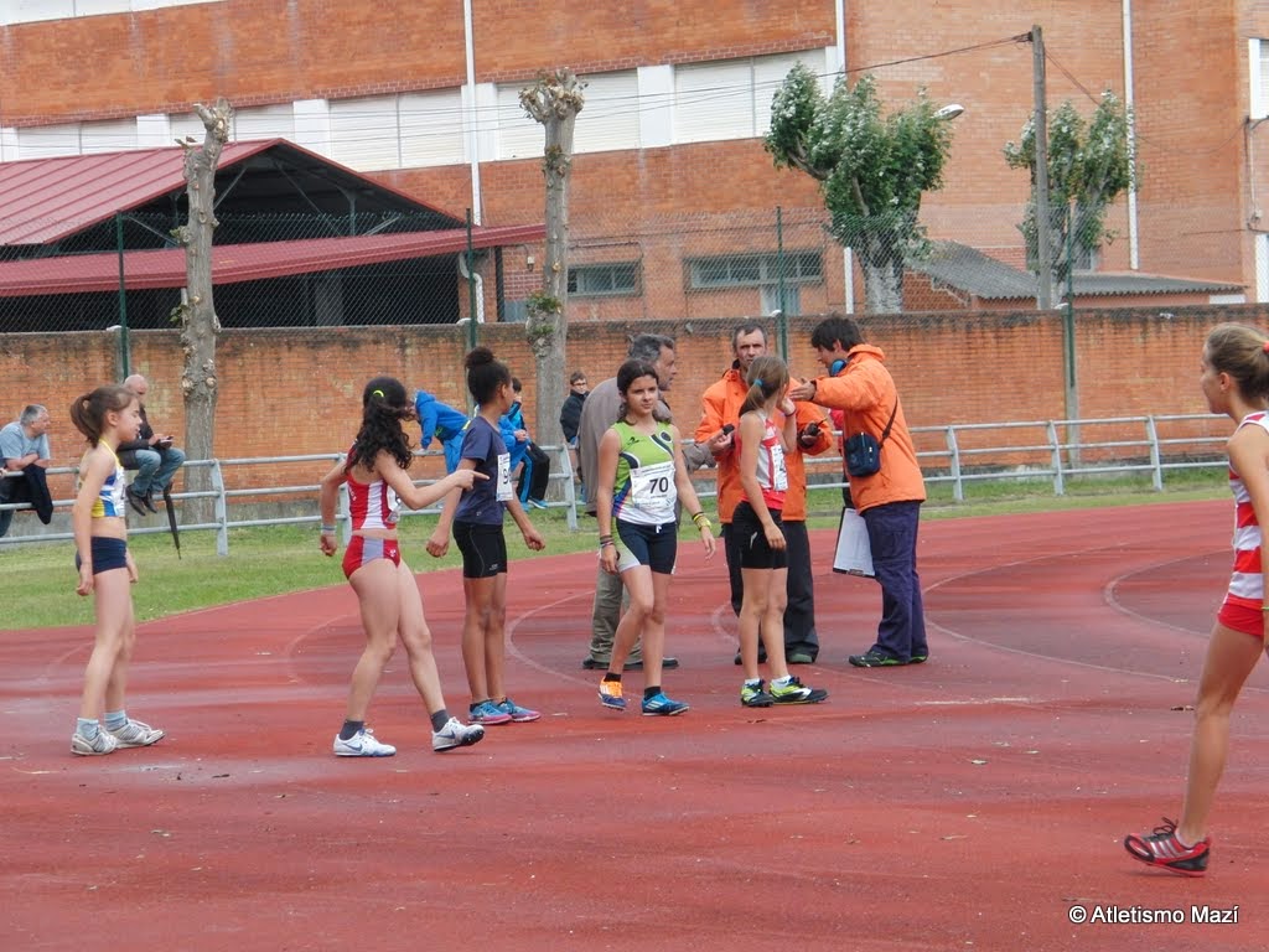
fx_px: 5572
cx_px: 634
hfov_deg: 13.0
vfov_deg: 9.8
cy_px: 476
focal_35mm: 152
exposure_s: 1/400
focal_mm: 26.9
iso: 100
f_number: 4.2
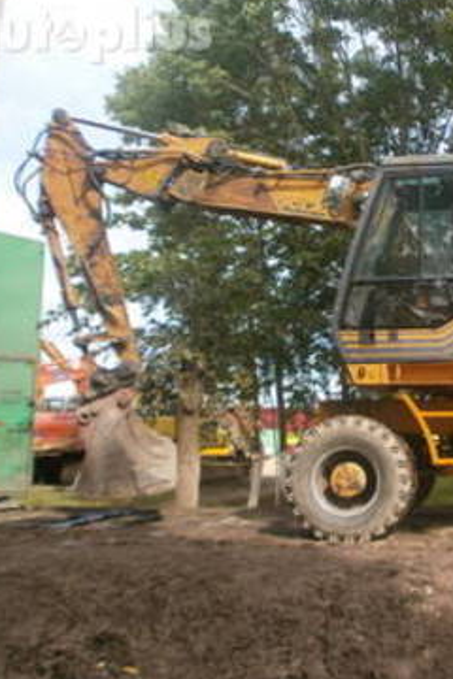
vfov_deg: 49.6
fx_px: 736
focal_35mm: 39
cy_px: 340
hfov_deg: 32.3
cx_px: 417
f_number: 2.9
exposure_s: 1/500
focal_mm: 4.8
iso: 100
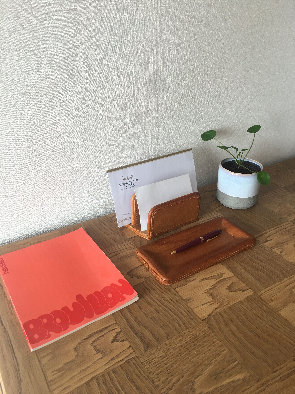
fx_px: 330
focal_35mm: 29
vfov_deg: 61.7
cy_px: 197
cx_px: 148
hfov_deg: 48.2
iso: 32
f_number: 2.2
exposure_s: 1/17
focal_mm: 4.15
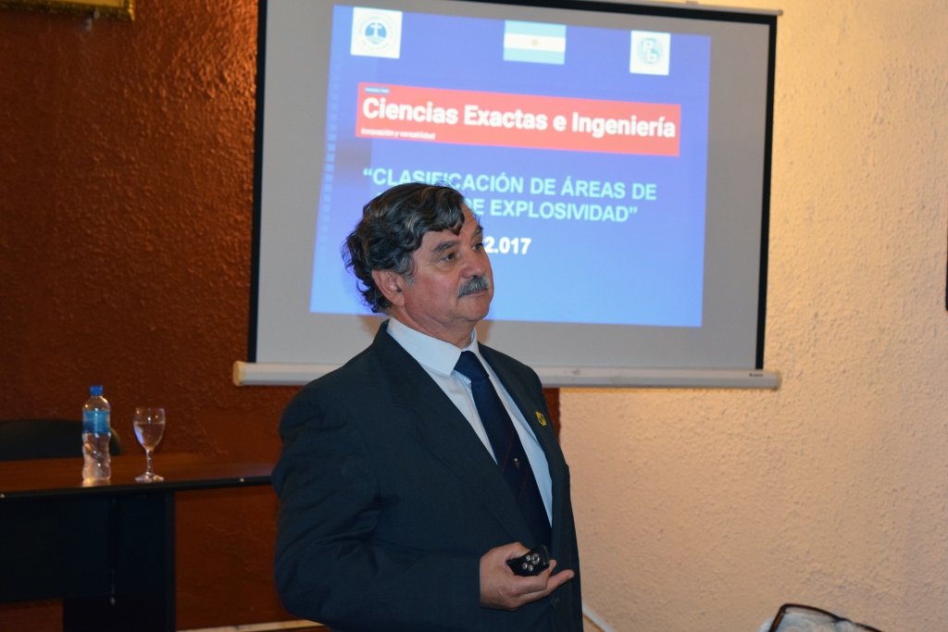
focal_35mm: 82
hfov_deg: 24.6
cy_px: 316
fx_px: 2173
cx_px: 474
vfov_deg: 16.6
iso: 1800
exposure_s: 1/60
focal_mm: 55
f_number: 5.6
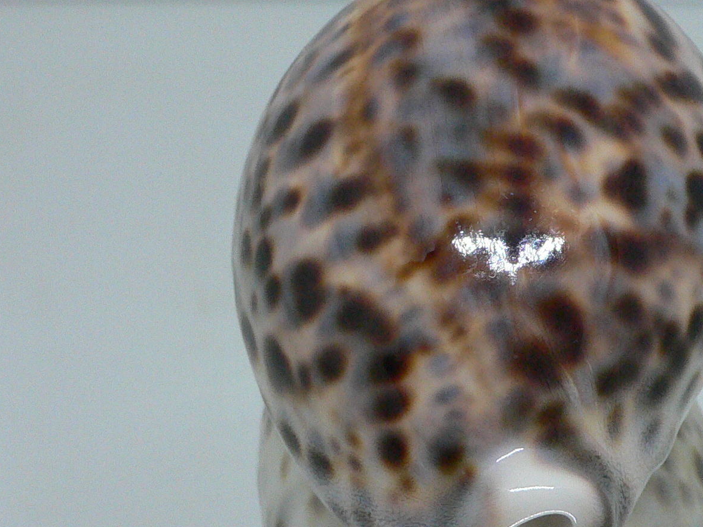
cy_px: 284
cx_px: 482
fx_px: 1219
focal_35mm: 60
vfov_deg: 24.4
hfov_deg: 31.9
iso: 200
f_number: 2.8
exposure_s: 1/50
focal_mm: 4.6
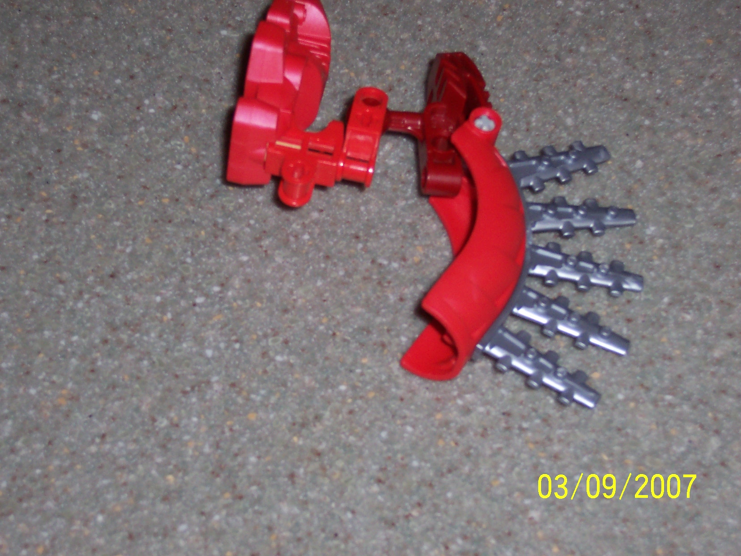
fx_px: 2440
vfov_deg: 13.0
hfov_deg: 17.3
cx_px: 370
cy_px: 278
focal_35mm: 114
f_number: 4.8
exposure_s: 1/90
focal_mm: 17.6
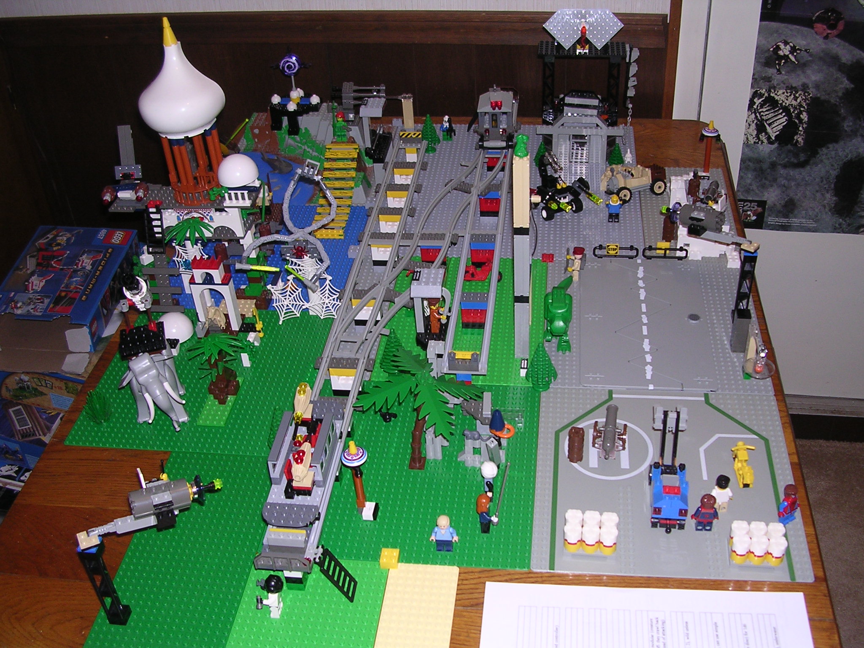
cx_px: 432
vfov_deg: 37.7
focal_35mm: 38
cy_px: 324
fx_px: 948
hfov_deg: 49.0
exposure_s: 1/60.1
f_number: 2.8
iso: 100
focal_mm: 5.8
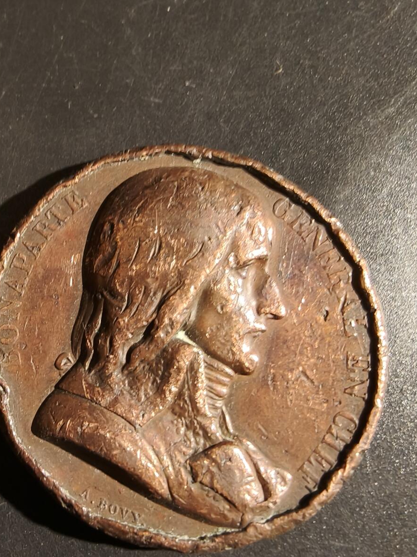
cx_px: 183
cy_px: 409
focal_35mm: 35
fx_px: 562
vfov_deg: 50.7
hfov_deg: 40.6
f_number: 2
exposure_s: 1/50
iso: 320
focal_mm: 2.32
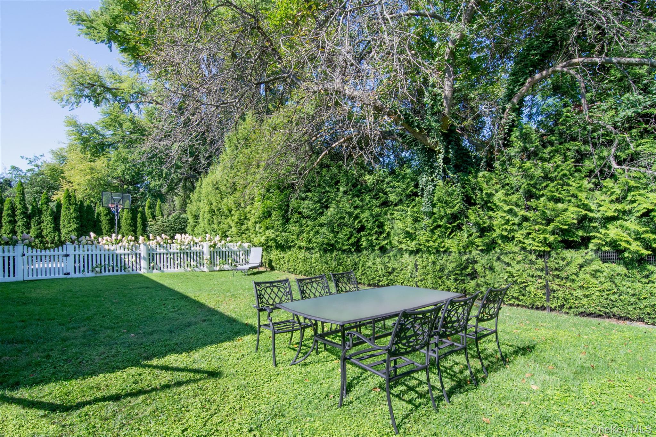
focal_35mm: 16
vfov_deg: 72.0
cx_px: 328
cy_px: 218
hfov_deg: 95.0
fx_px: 301
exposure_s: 1/160
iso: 640
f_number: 14
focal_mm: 11
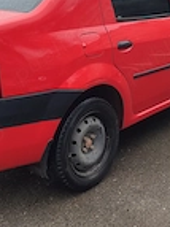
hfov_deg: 20.9
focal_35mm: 70
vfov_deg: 27.6
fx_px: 459
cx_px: 121
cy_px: 70
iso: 50
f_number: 1.9
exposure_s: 1/160
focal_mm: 6.04
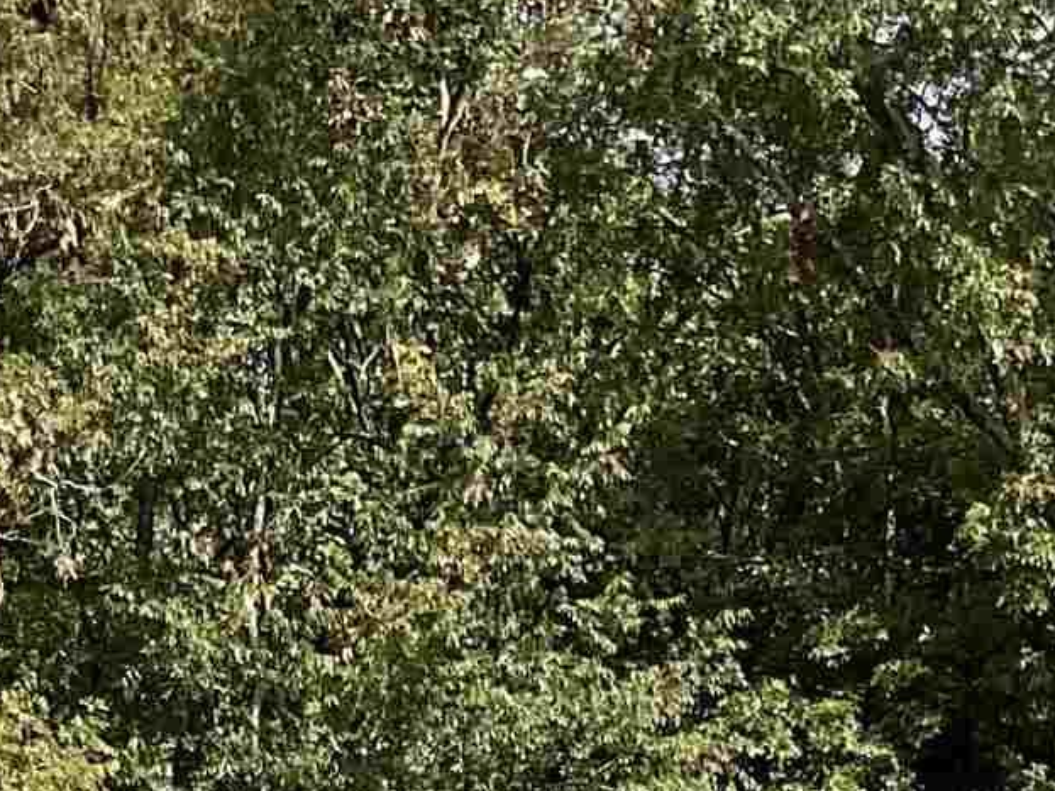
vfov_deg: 9.6
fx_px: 4357
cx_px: 220
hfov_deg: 13.7
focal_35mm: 143
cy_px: 1667
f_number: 1.8
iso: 16
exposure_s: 1/1144
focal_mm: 3
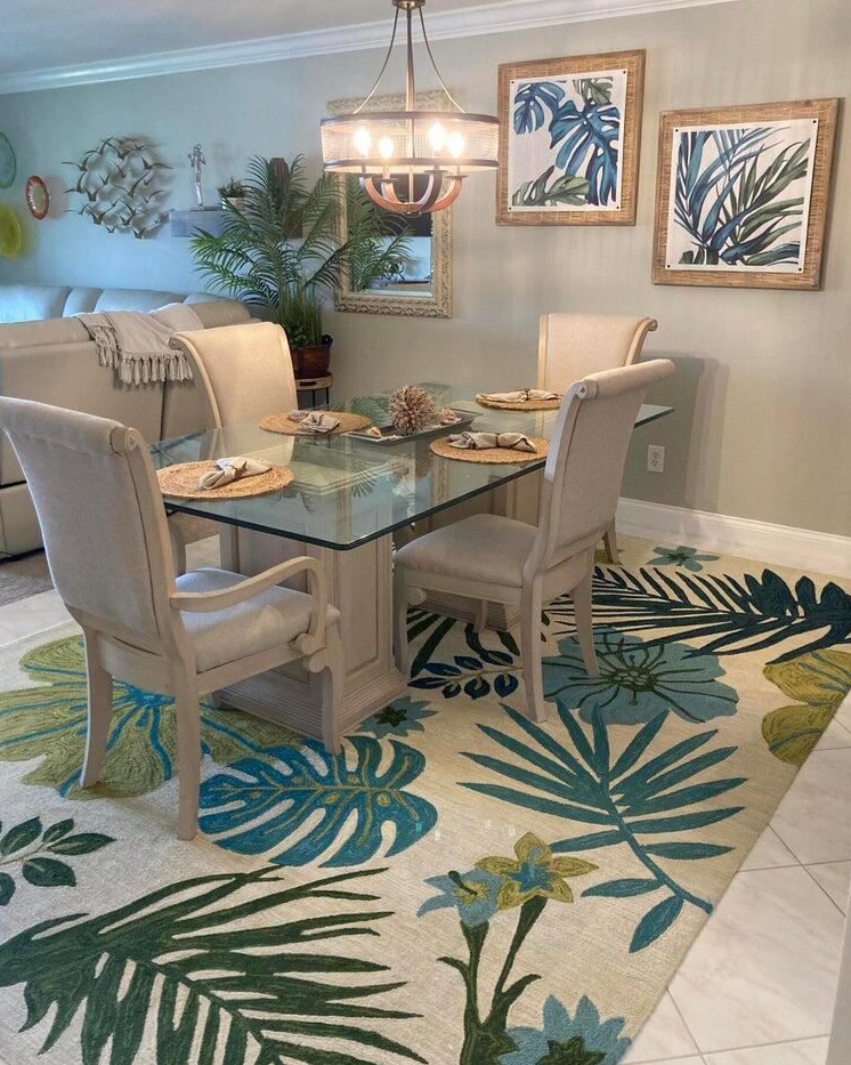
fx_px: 945
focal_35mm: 30
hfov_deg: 48.5
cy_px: 505
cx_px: 416
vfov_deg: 58.7
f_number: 1.8
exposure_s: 1/60
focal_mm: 3.99
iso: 200
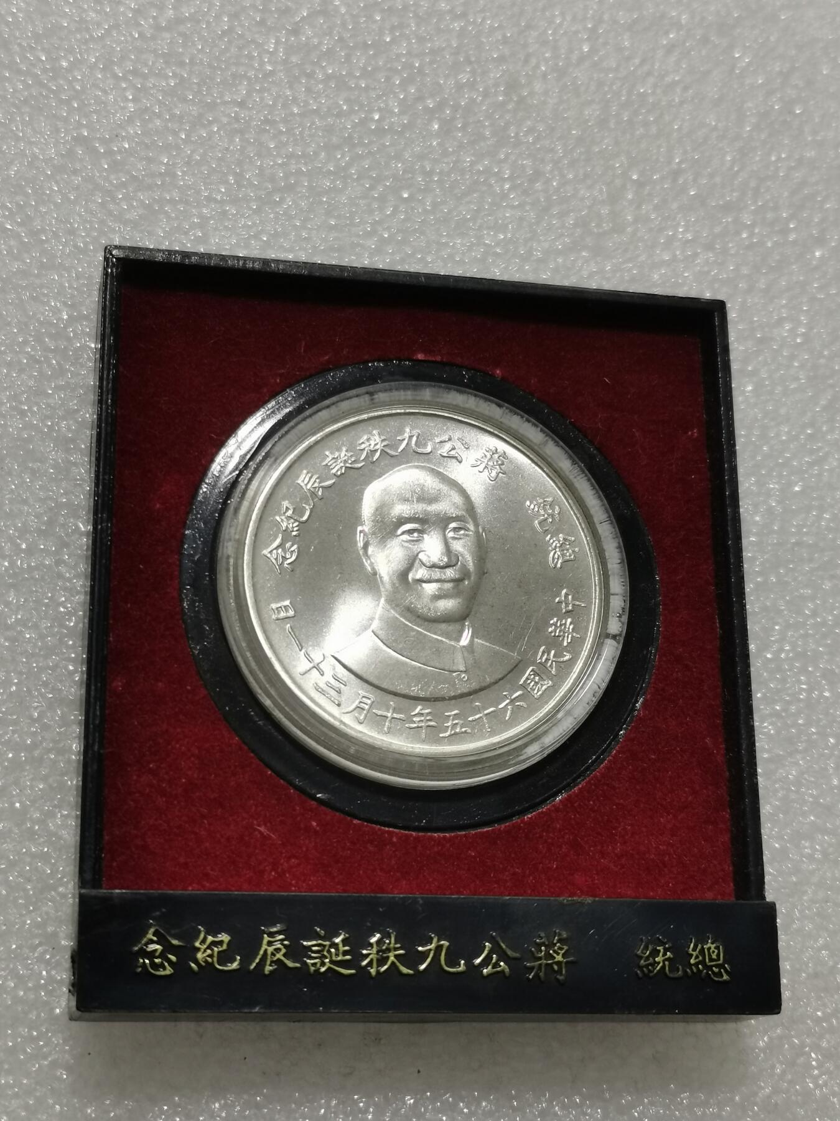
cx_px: 420
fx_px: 1812
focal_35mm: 56
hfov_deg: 26.1
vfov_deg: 34.3
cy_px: 560
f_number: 1.8
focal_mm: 5.58
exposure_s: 1/120
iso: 80
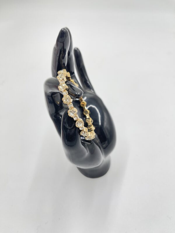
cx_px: 88
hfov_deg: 54.9
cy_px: 116
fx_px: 169
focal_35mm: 25
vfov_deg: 69.4
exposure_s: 1/121
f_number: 1.6
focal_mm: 5.1
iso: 50
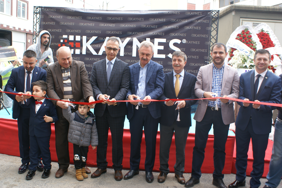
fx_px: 259
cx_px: 141
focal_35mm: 33
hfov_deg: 57.2
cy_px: 94
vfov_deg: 40.0
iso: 100
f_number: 5.6
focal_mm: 22
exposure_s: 1/50
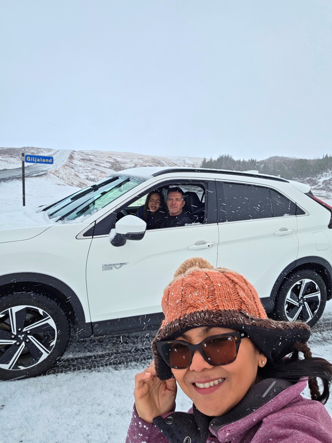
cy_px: 222
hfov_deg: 54.9
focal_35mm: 25
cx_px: 166
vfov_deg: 69.4
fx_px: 320
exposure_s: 1/268
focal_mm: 3.3
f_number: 2.2
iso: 25
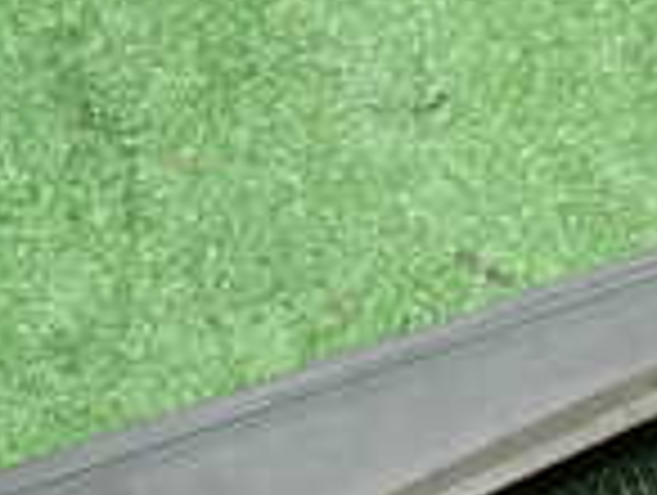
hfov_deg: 14.3
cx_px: 1152
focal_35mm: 123
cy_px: 292
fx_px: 2338
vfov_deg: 12.1
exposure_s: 1/30
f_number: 2.3
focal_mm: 5.4
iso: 200
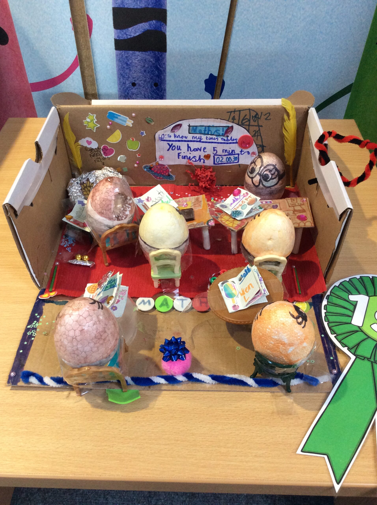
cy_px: 252
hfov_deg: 44.1
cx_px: 188
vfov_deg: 56.9
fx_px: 466
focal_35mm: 32
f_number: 2.4
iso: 125
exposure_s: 1/25
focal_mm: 3.3
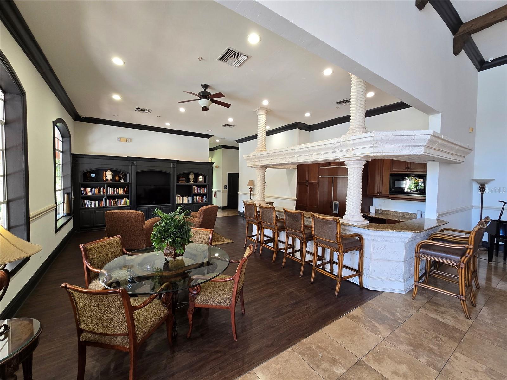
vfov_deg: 89.9
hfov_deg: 106.2
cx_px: 254
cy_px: 190
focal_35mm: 13
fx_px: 190
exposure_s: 1/60
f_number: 2.2
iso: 160
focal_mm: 2.2
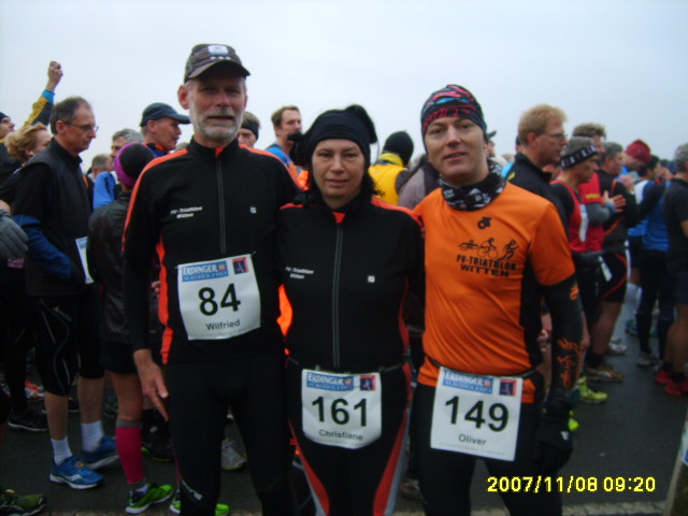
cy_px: 258
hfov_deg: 52.6
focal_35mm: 35
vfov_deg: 40.7
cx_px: 344
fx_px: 696
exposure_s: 1/30
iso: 123
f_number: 2.8
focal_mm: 5.8
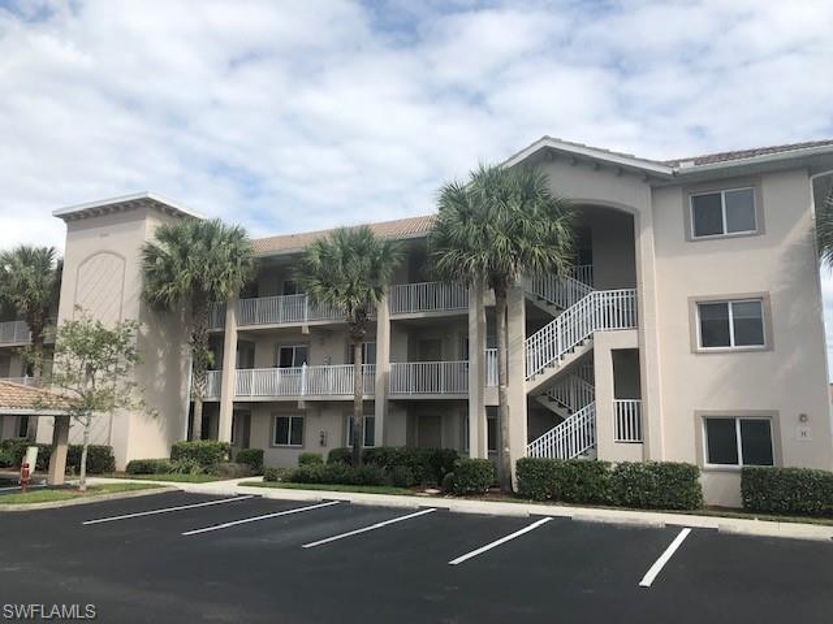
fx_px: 674
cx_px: 416
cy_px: 312
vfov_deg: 49.7
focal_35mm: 28
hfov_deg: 63.4
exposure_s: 1/2288
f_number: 1.8
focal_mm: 4
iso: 20
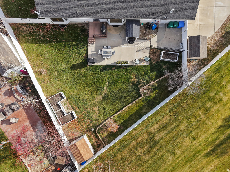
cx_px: 115
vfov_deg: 56.8
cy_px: 86
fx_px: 159
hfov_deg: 71.6
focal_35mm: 24
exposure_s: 1/5000
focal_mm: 8.67
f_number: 1.8
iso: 400
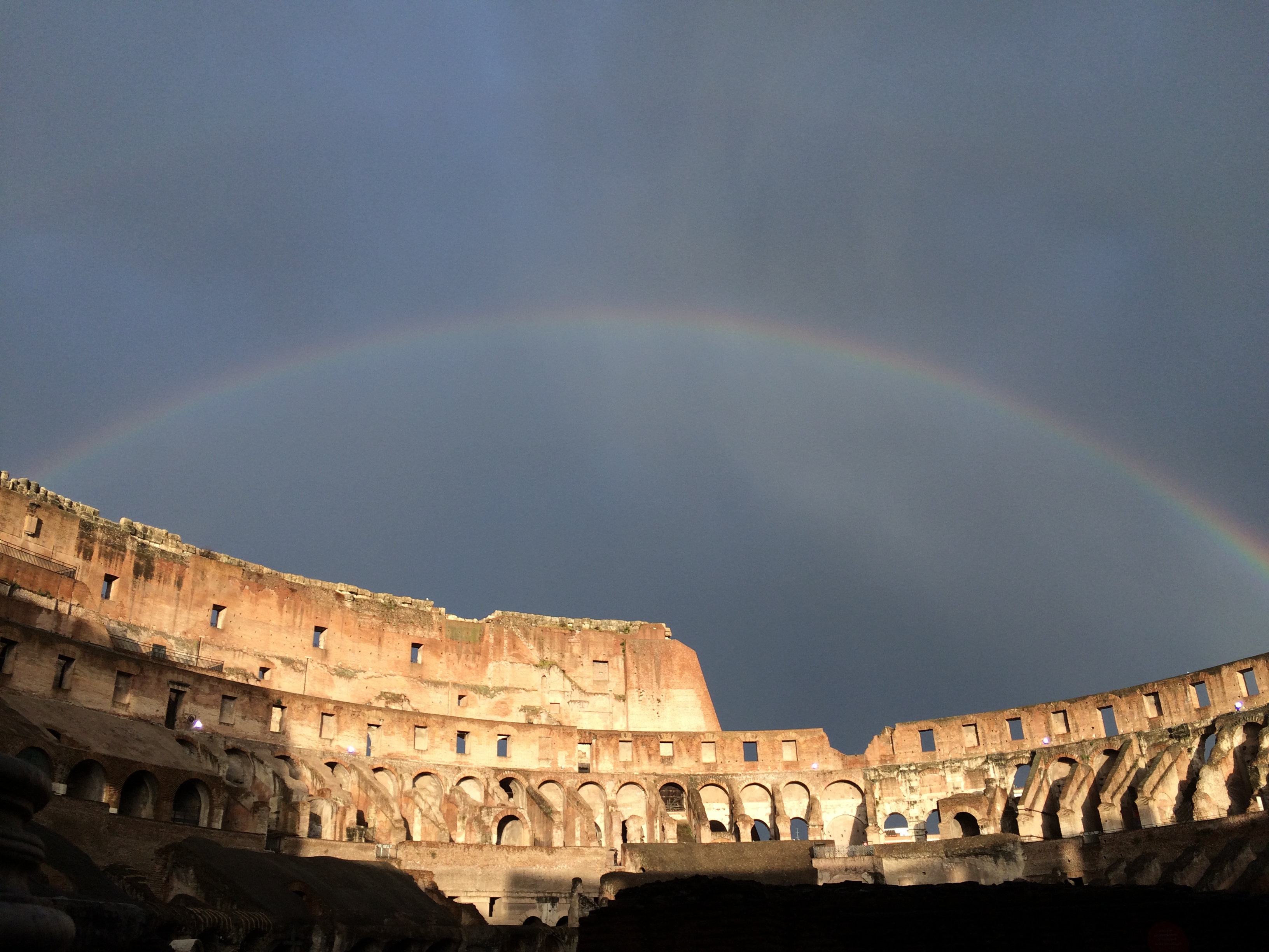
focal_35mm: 29
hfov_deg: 61.7
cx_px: 634
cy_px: 476
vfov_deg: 48.2
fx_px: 1063
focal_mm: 4.15
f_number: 2.2
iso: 32
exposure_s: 1/252
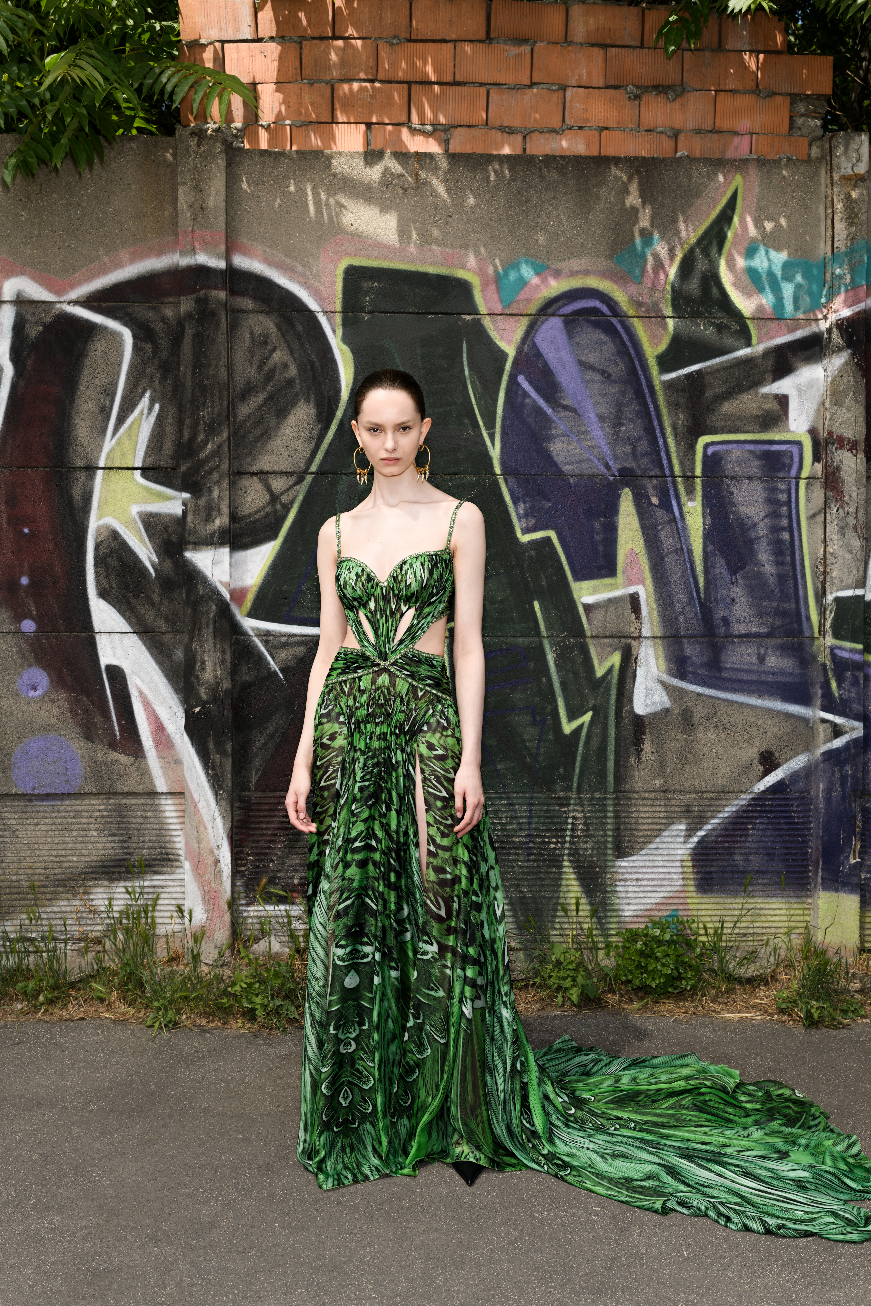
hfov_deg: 37.9
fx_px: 1270
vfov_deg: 54.4
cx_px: 436
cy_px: 653
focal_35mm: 35
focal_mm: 35
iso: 100
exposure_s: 1/250
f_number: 10
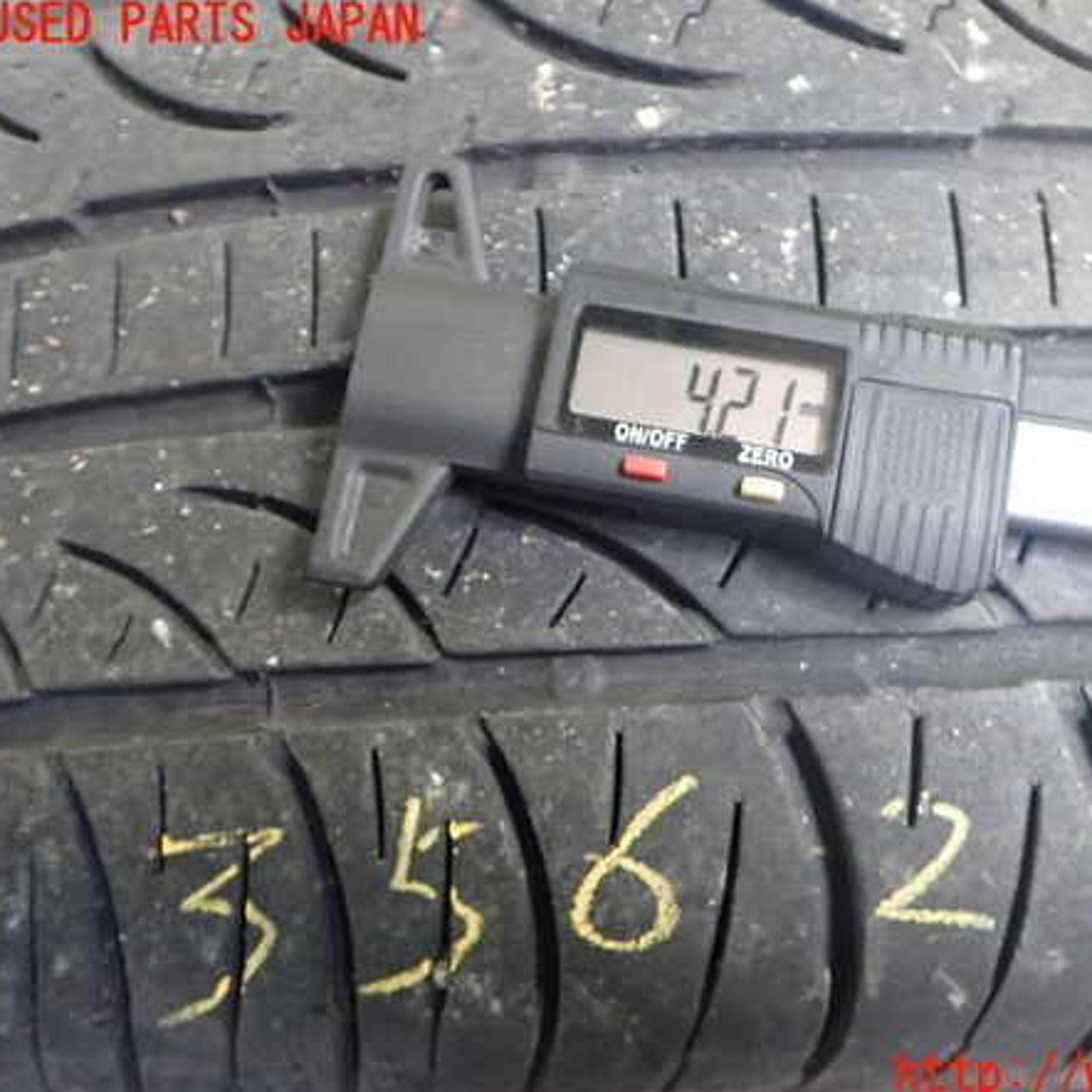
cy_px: 551
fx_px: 1285
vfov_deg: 46.0
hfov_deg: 45.5
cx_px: 712
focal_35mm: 36
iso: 640
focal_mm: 5.4
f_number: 2.3
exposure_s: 1/30
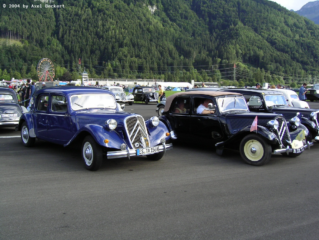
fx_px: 332
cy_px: 120
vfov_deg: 39.7
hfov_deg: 51.4
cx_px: 160
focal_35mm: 36
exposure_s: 1/139
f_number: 4.8
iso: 50
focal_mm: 5.6
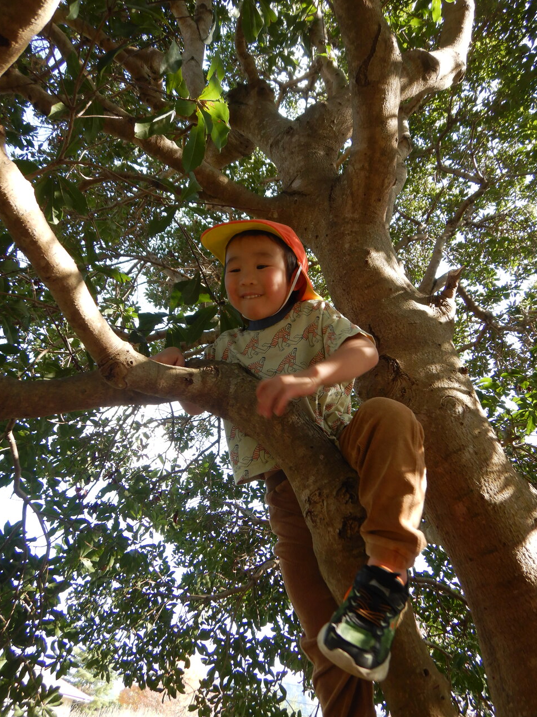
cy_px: 362
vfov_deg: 69.4
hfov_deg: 54.9
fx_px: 517
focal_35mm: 25
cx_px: 264
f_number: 2.8
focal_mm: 4.3
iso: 125
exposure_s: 1/160
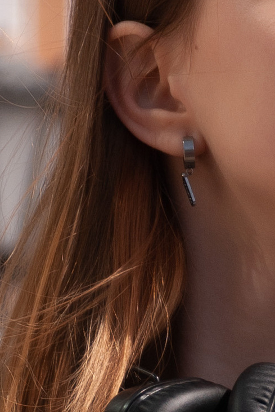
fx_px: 6728
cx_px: 101
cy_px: 436
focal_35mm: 589
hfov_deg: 2.3
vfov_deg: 3.5
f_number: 5.6
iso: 100
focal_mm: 75
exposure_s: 1/500
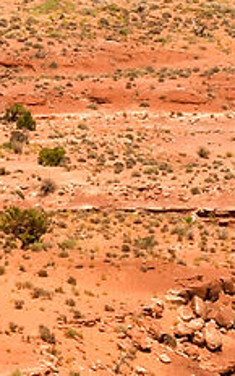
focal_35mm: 528
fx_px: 5411
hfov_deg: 2.4
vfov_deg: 3.9
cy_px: -412
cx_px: -851
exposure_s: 1/160
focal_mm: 50
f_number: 14
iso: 160
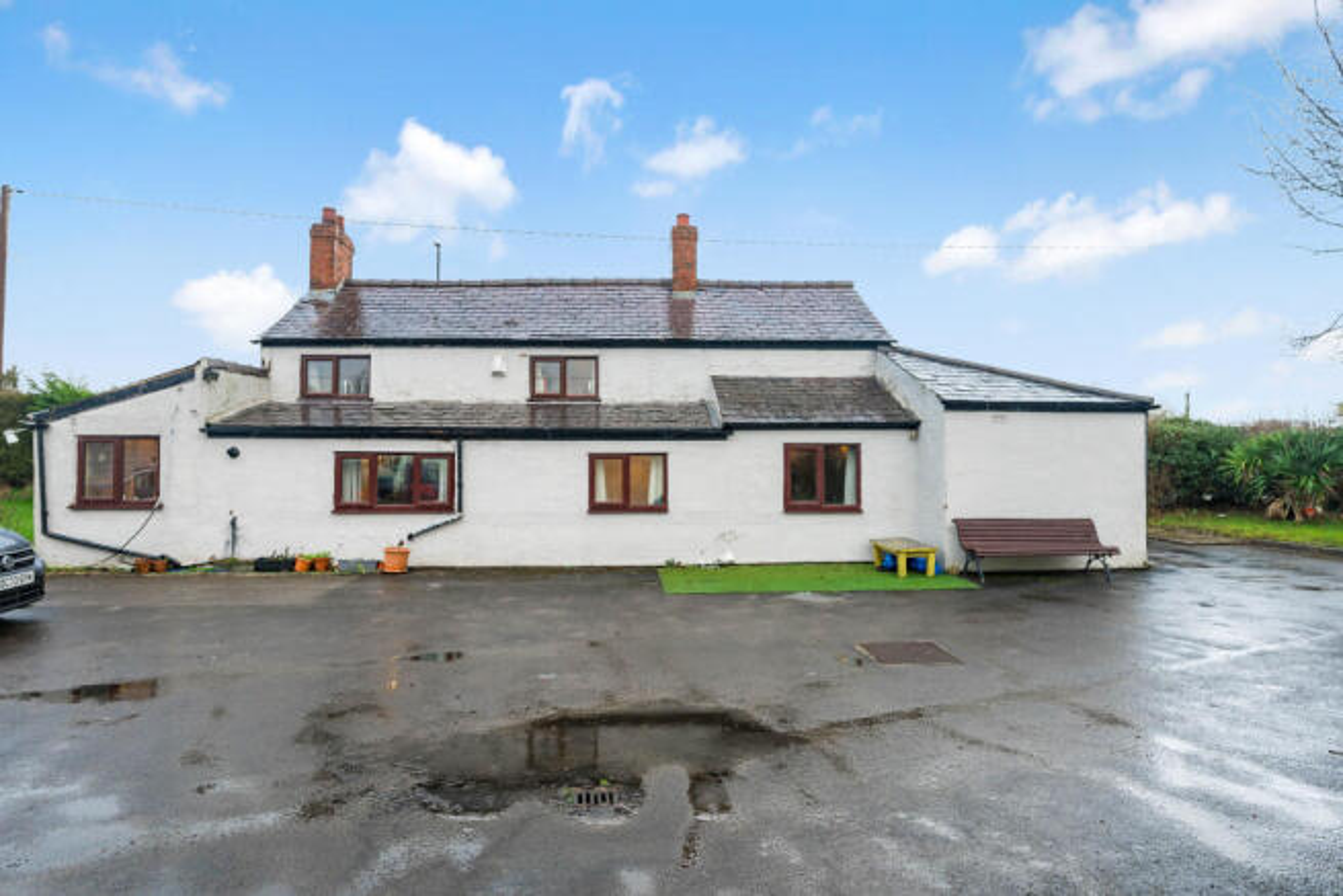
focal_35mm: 20
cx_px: 672
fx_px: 728
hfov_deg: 85.4
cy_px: 448
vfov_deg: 63.2
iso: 800
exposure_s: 1/200
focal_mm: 19.5
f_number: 5.6
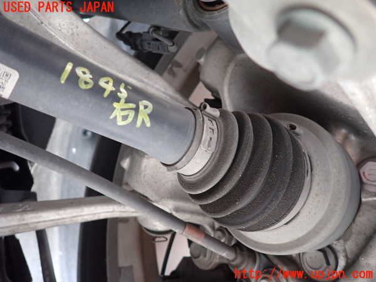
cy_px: 141
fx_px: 272
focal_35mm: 25
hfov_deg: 69.4
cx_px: 188
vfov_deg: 54.9
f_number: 2
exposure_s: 1/30
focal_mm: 4.5
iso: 500
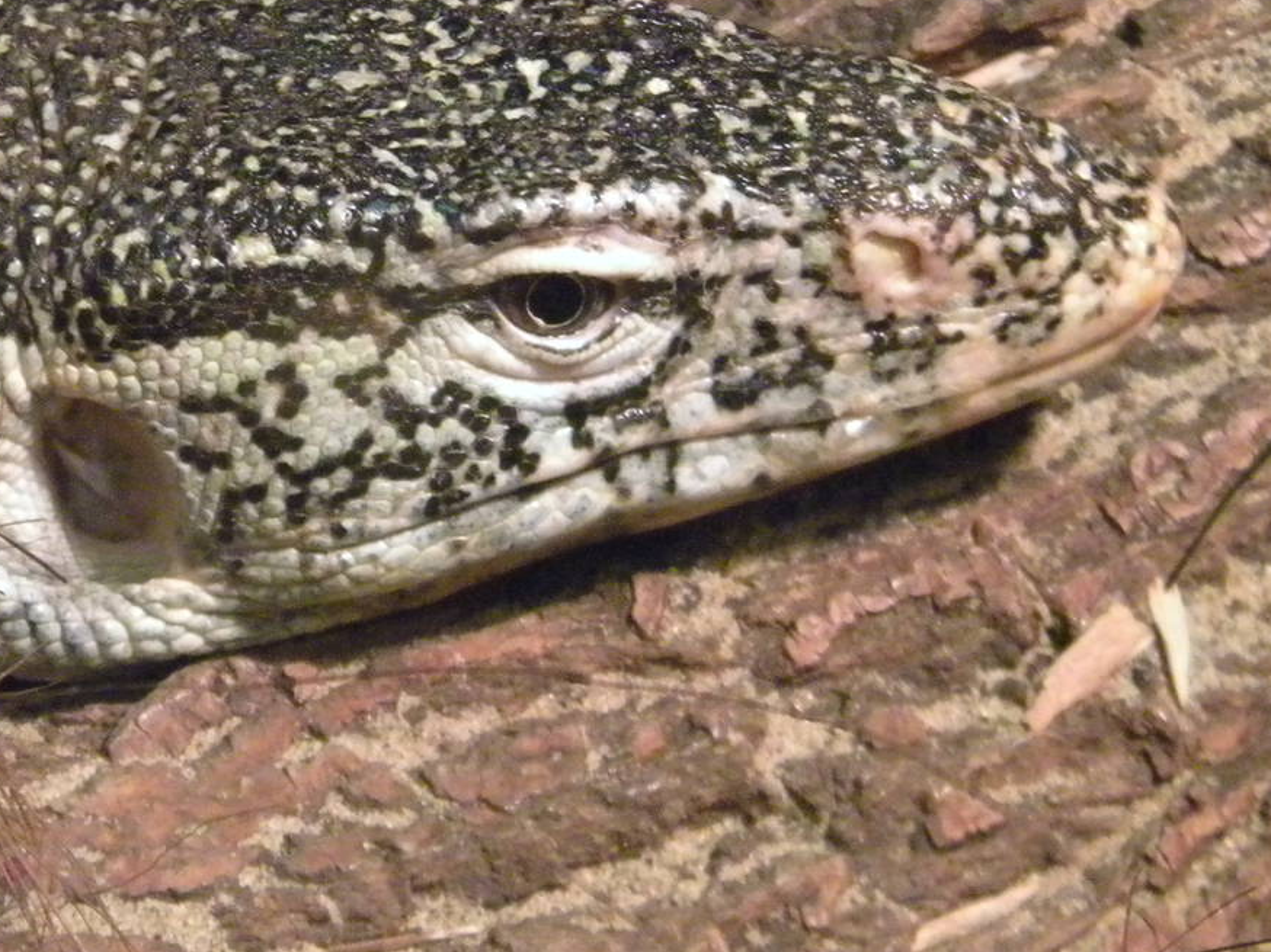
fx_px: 5579
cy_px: 339
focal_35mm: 152
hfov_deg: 13.0
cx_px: 561
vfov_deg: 9.8
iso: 800
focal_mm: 15.1
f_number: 4.5
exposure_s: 1/33.3
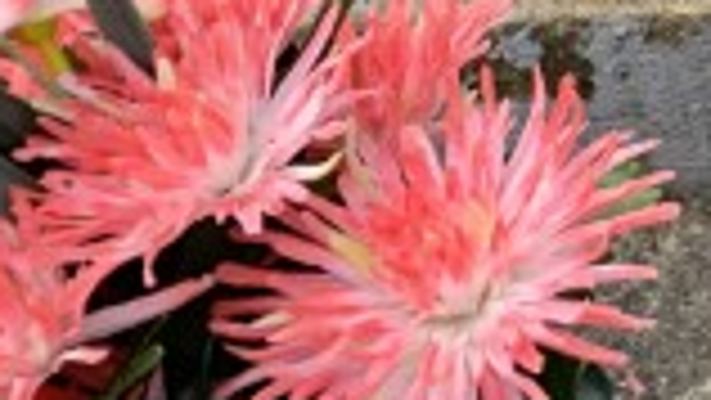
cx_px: 1377
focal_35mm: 115
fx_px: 2169
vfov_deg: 9.2
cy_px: -620
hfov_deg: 15.3
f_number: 1.8
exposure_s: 1/911
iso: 25
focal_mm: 4.25
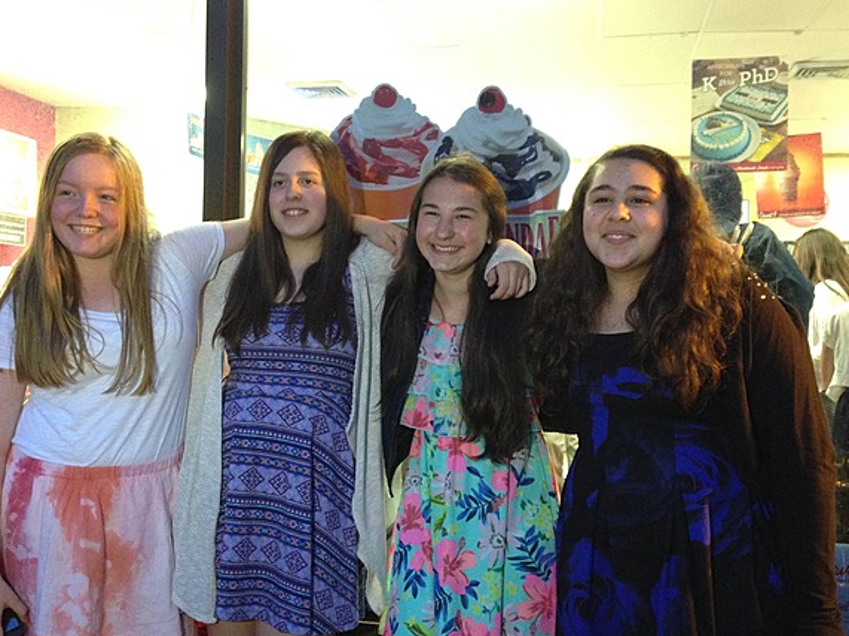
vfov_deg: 38.7
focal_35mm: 37
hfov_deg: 50.1
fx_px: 907
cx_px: 422
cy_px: 312
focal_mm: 4.12
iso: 320
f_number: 2.4
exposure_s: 1/17
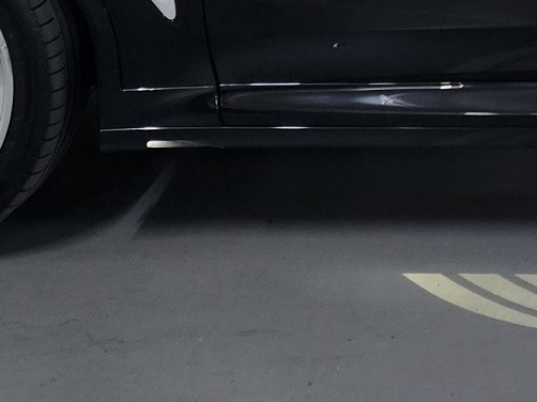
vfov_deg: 12.3
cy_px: -314
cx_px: 703
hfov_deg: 16.8
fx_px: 1706
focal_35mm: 110
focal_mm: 6.3
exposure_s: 1/40
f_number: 1.7
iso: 1250
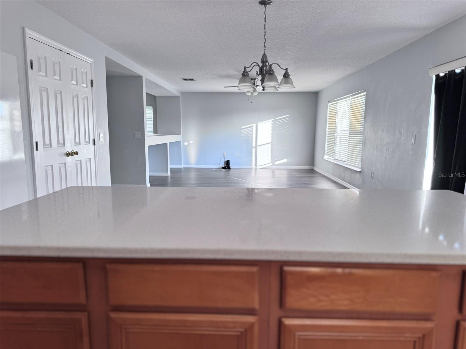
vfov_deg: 56.8
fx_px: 323
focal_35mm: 24
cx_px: 233
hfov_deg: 71.6
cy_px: 174
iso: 100
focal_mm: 6.76
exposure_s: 1/121
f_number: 1.78
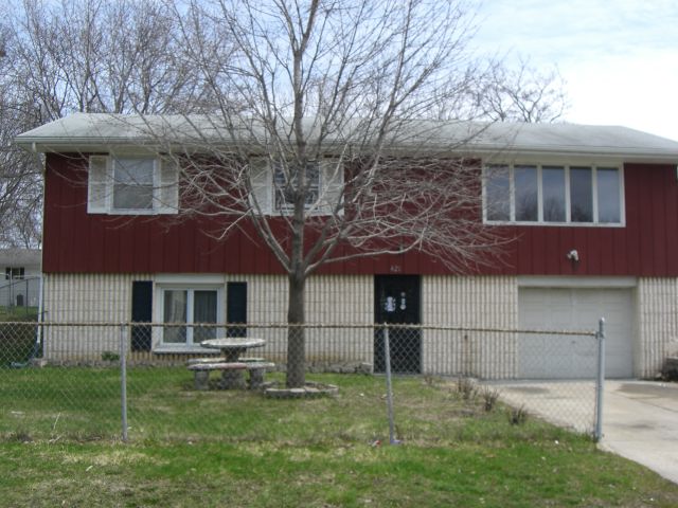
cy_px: 254
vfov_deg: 30.9
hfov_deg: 40.4
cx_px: 339
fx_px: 921
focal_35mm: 47
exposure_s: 1/400
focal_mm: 7.6
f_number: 4.8
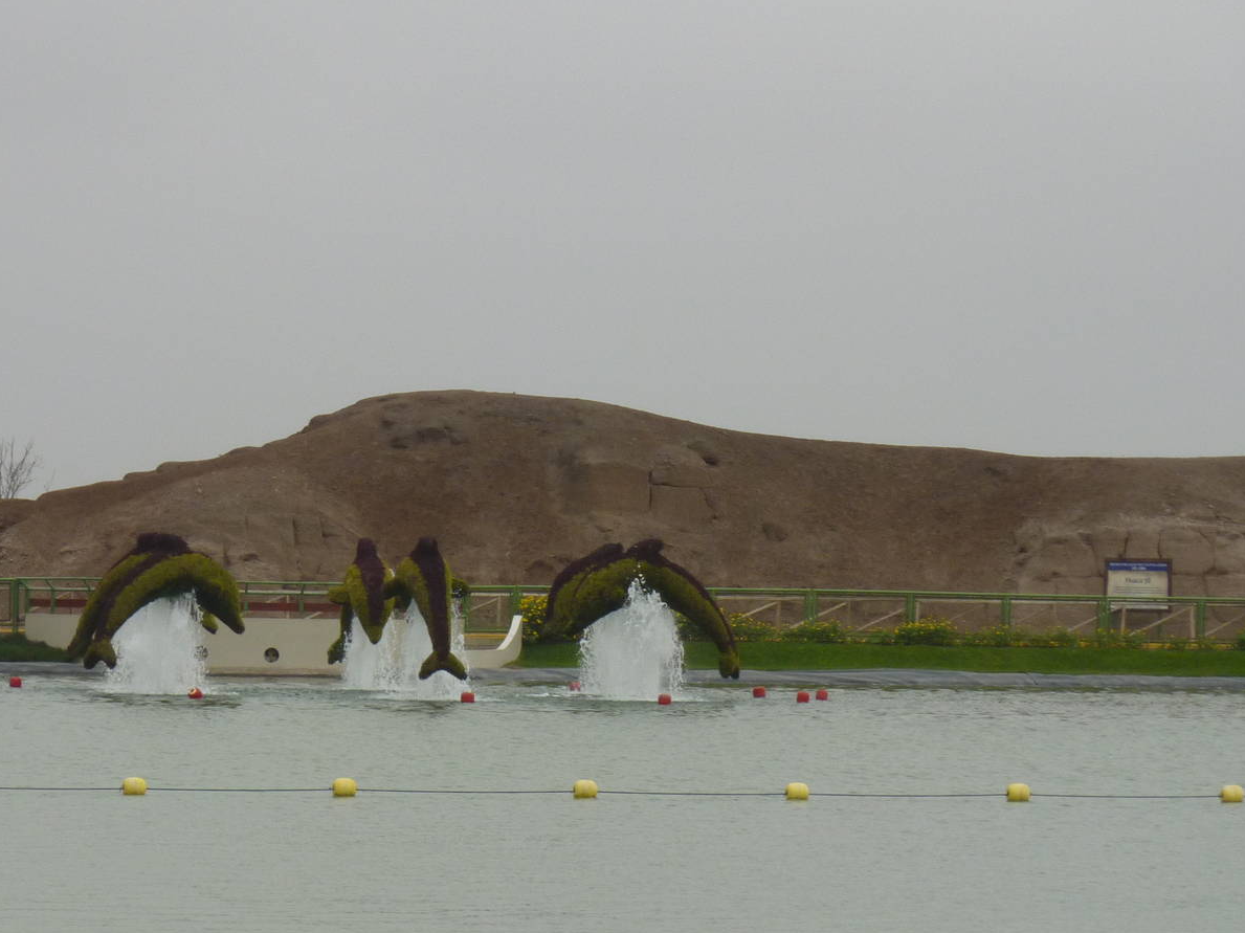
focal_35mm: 245
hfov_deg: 8.1
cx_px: 530
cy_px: 375
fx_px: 8809
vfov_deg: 6.1
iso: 160
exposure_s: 1/500
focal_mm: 29.9
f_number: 4.5
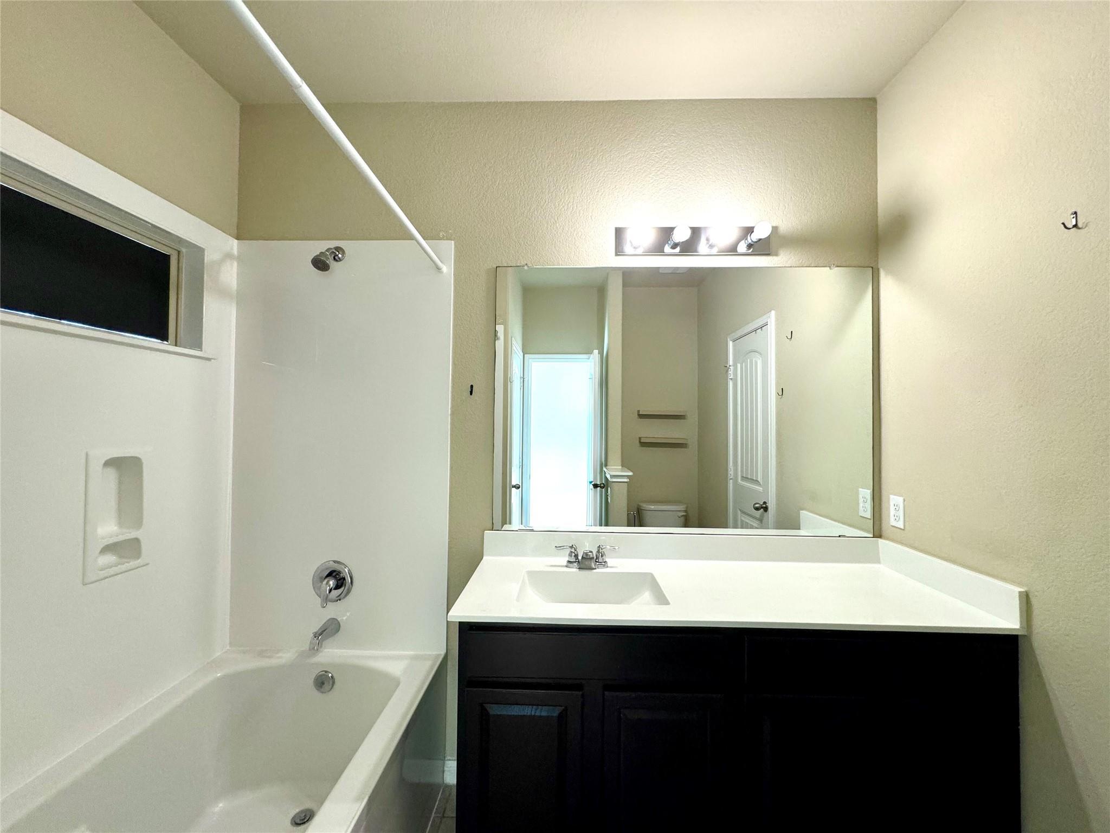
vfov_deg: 85.7
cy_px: 416
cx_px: 555
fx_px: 449
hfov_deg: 102.1
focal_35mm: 14
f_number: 2.2
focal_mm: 2.22
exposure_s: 1/120
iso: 250
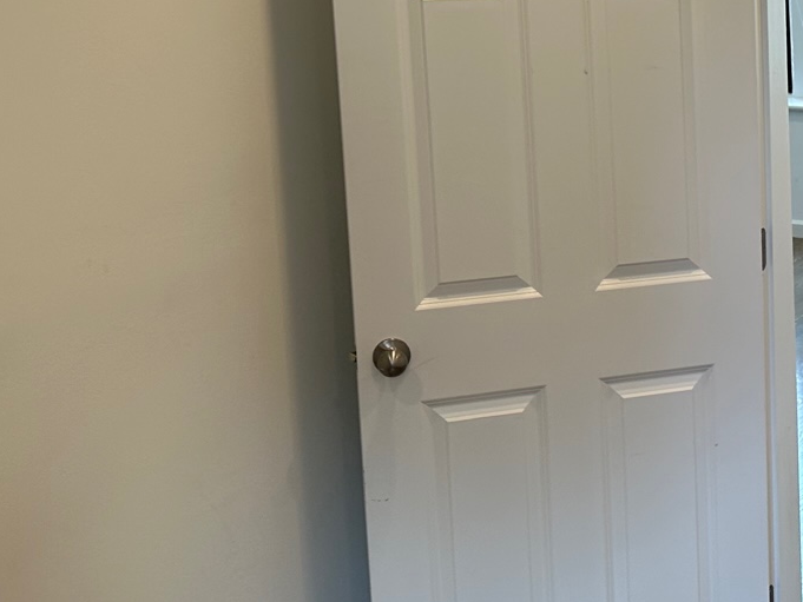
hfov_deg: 25.1
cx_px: 919
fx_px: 1647
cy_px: 111
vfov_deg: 20.5
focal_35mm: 71
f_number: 1.78
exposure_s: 1/170
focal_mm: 6.86
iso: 80
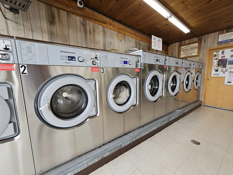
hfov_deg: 106.2
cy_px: 88
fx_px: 88
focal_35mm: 13
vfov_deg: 89.9
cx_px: 116
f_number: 2.2
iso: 80
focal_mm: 2.2
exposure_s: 1/120
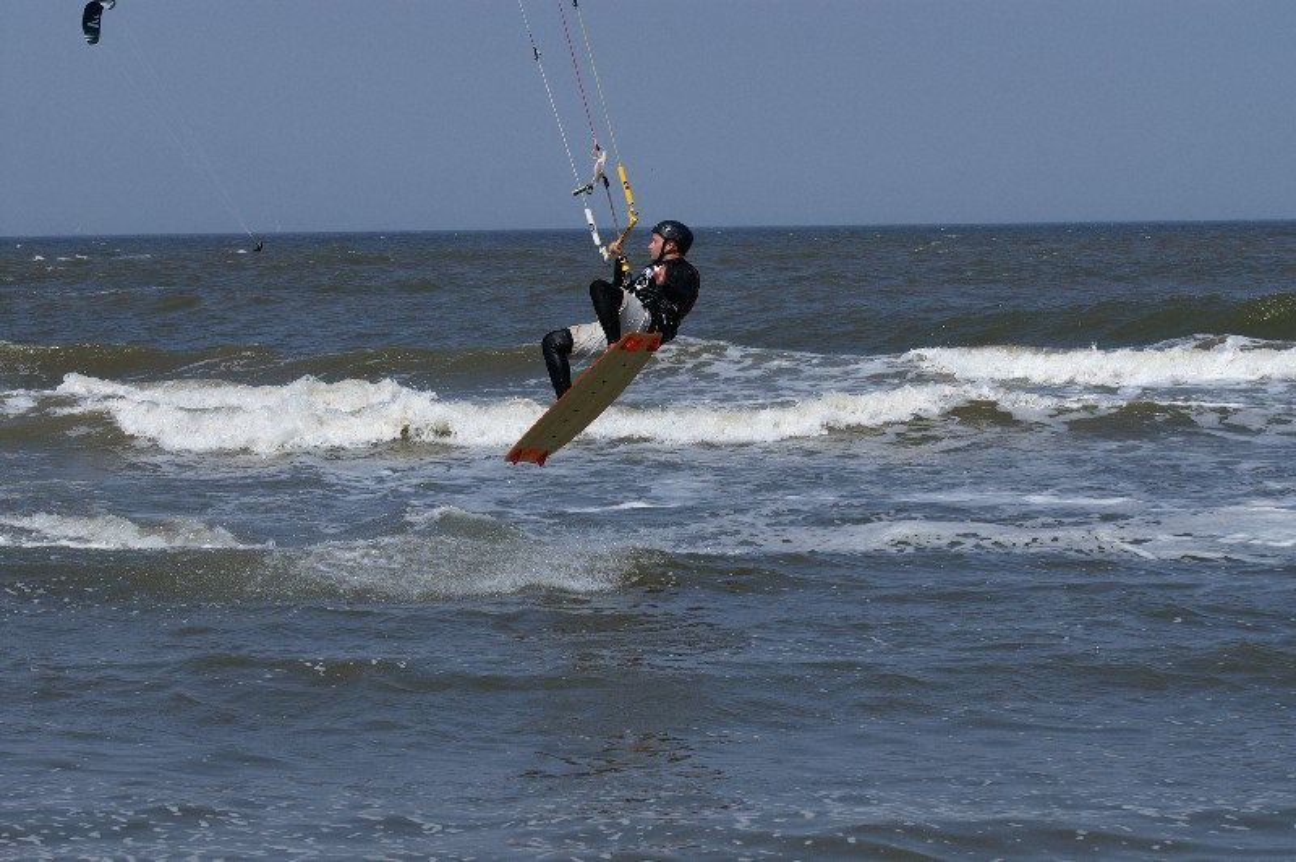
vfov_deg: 8.7
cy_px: 431
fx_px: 5665
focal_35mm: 158
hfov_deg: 13.1
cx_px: 648
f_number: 11
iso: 100
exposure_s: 1/300
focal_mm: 105
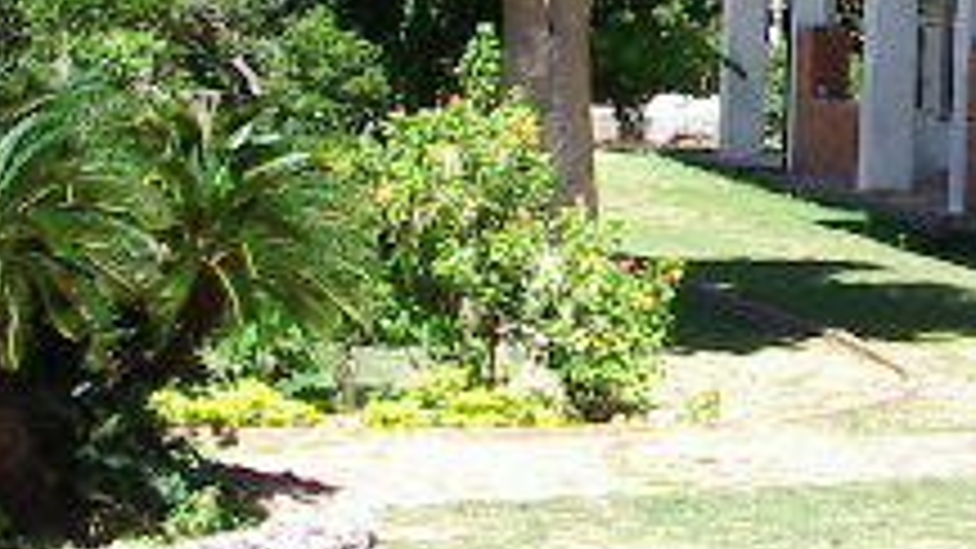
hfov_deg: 17.2
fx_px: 3157
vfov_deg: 9.7
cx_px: 967
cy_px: -184
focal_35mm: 122
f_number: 4.8
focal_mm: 5.8
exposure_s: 1/160
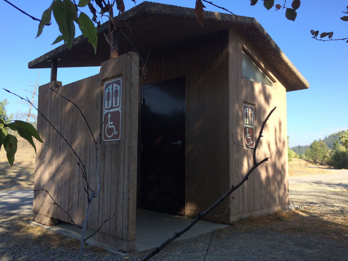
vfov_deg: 48.2
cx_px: 174
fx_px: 292
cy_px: 130
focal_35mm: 29
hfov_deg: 61.7
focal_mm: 4.15
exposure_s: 1/720
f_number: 2.2
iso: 32
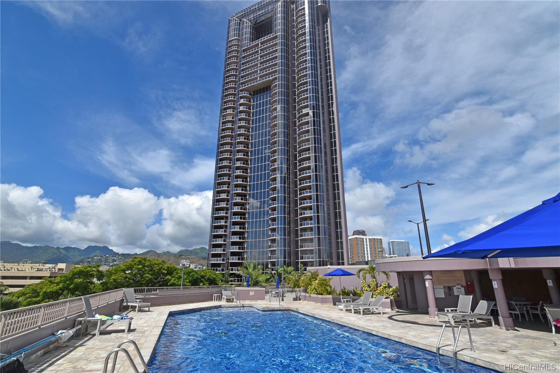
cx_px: 280
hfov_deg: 95.0
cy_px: 186
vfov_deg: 72.0
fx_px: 257
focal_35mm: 16
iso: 200
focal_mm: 11
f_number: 10
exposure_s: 1/400
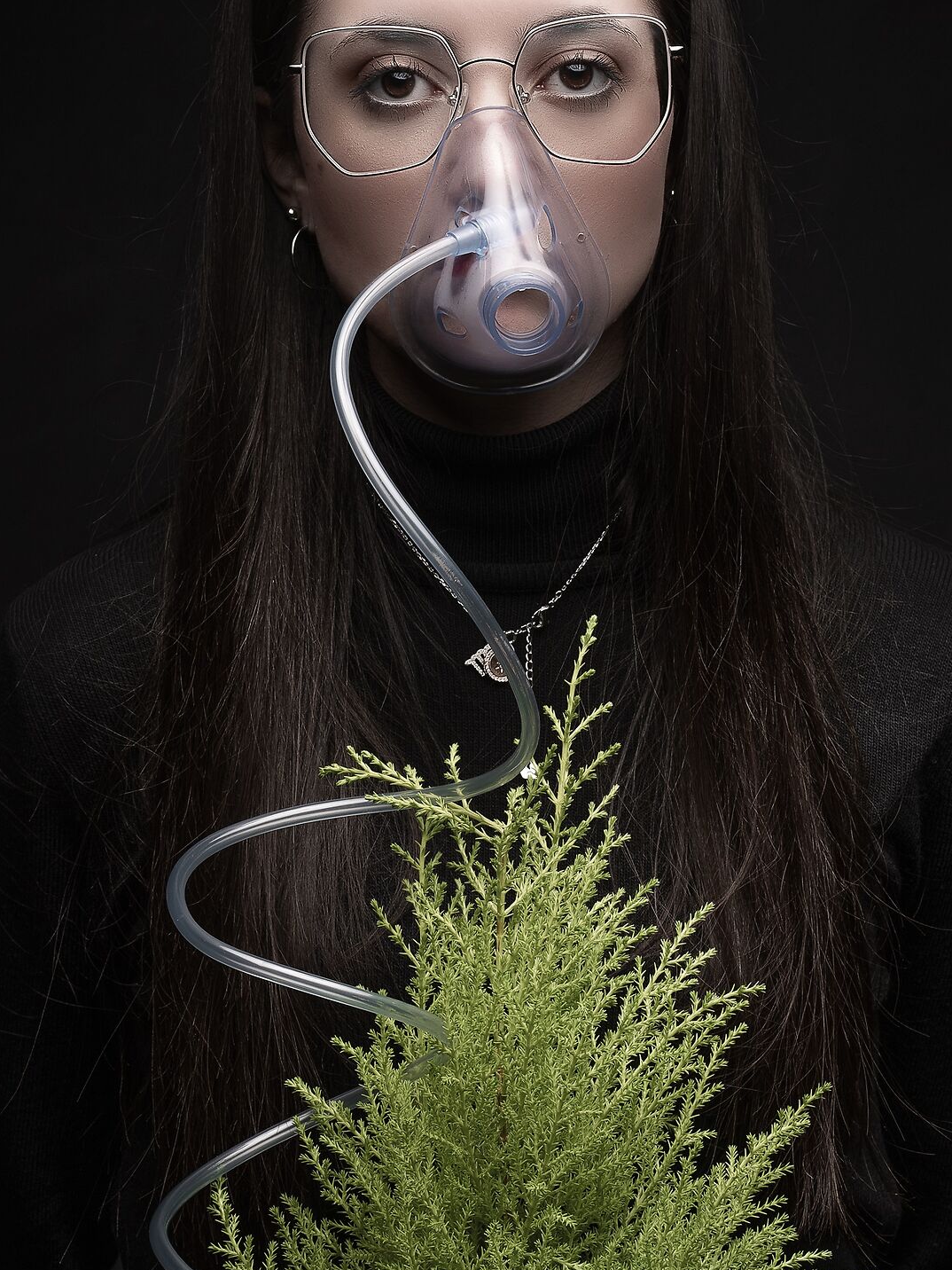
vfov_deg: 14.4
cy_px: 680
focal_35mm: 137
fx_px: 5024
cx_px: 490
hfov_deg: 10.8
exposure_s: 1/200
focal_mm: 85
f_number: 11
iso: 100
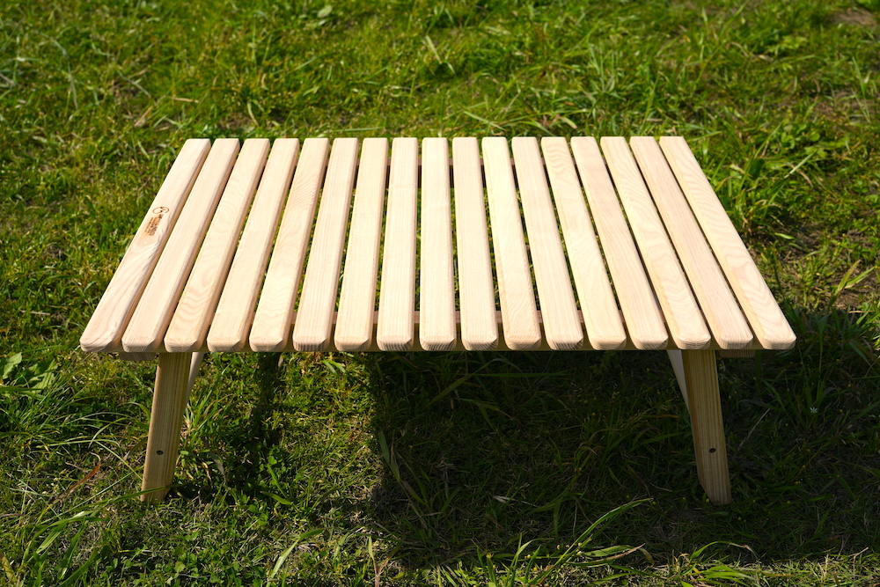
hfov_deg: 47.5
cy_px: 294
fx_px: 1000
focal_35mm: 41
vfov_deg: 32.7
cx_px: 440
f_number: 8
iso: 160
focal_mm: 40.9
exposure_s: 1/800
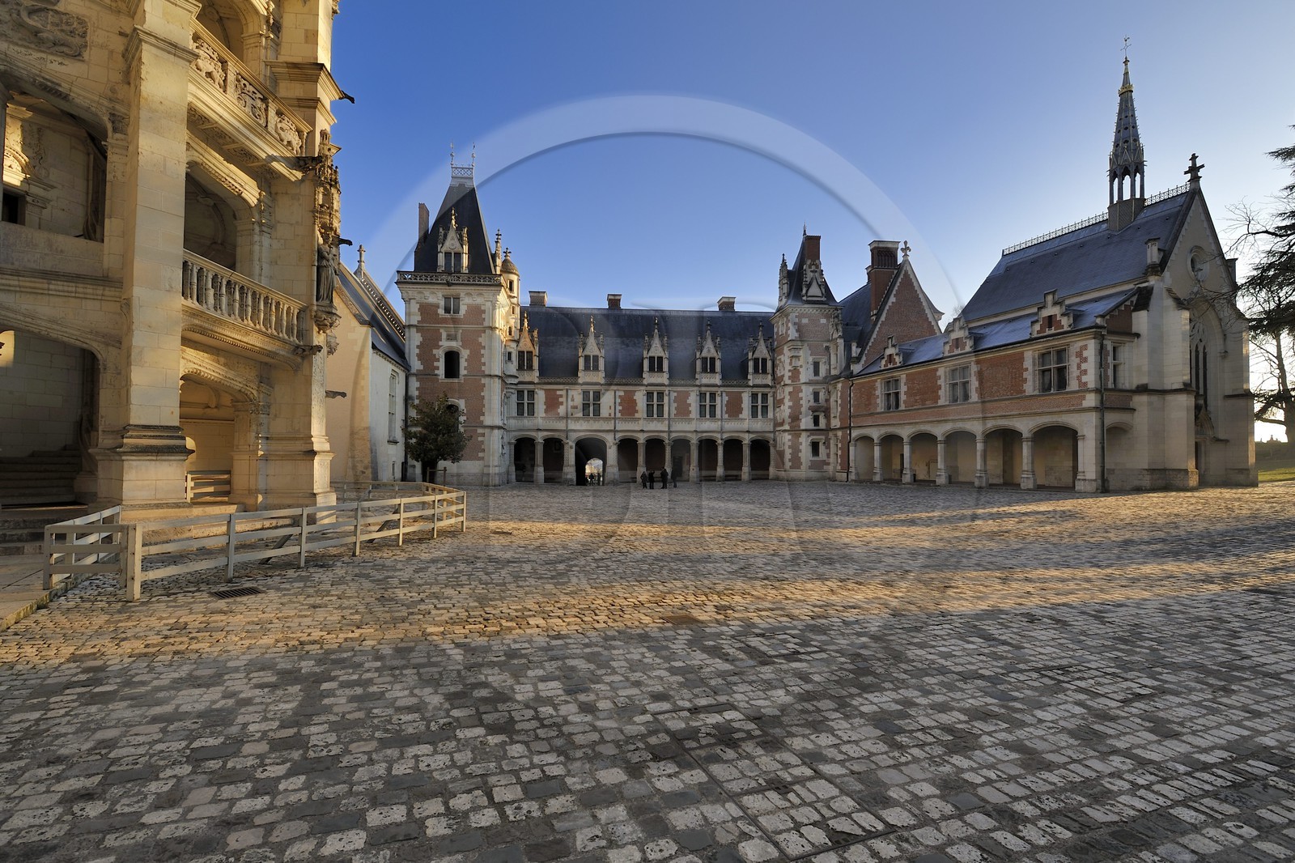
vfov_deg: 81.2
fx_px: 503
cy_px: 432
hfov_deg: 104.3
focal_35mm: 14
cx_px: 648
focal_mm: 14
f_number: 9
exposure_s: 1/160
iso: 200
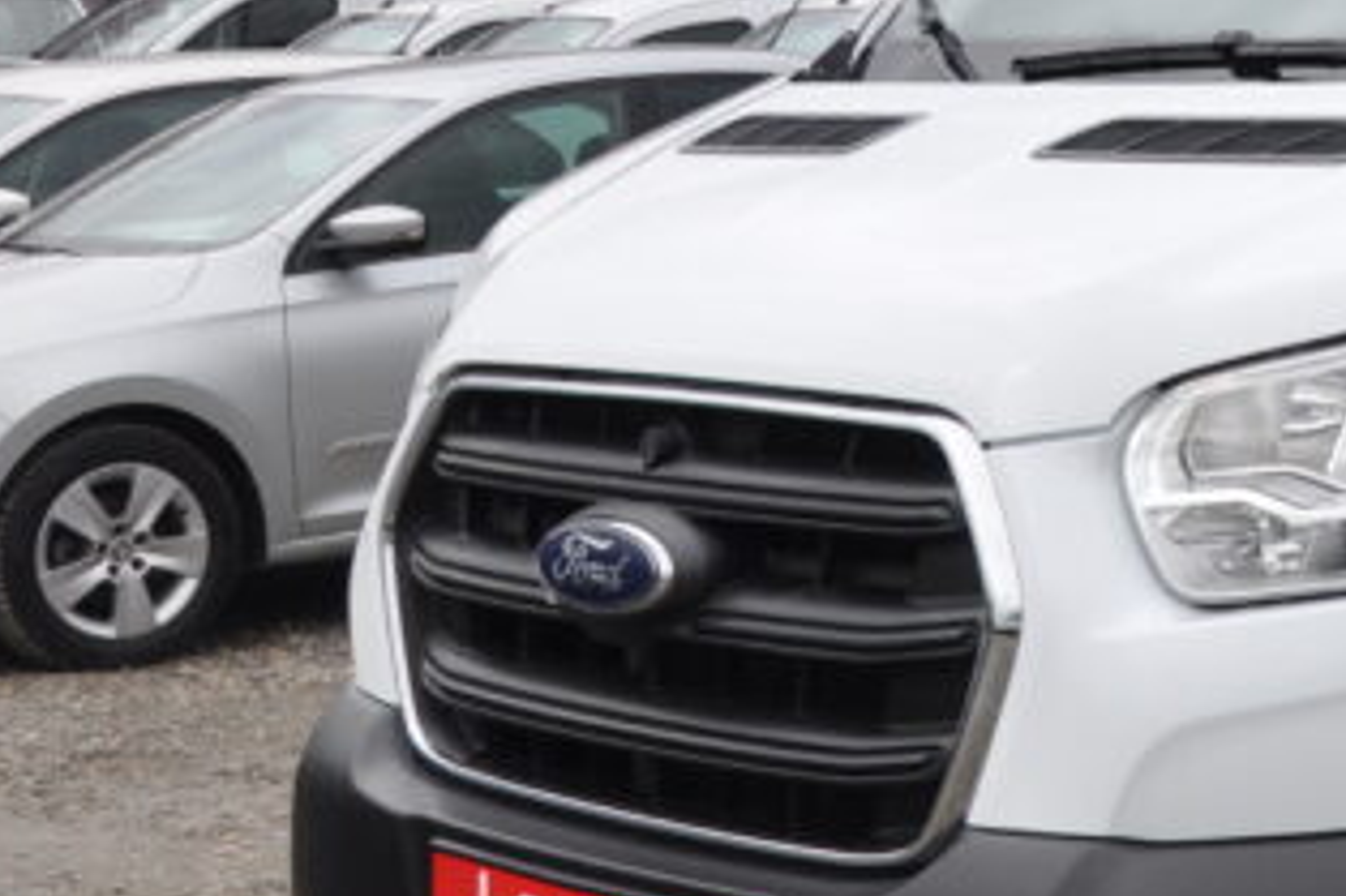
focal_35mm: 103
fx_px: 3835
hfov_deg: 18.2
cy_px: 13
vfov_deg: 13.2
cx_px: 1865
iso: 400
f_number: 8
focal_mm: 21
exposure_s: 1/250
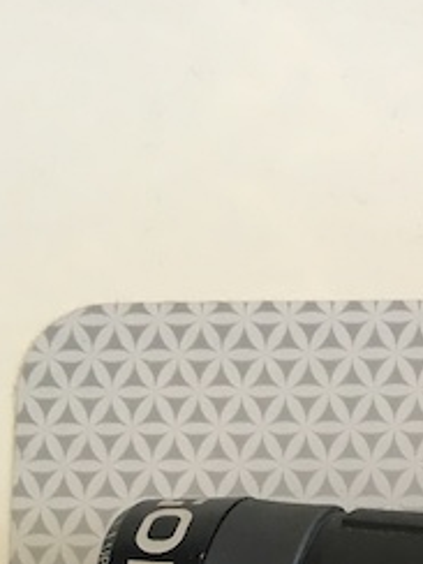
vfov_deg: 18.5
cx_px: 617
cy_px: 821
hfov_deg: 14.6
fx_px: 1548
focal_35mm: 95
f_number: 2.2
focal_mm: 4.15
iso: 32
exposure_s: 1/30
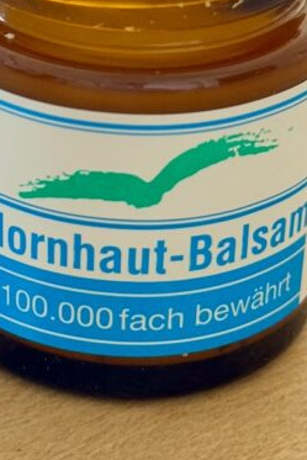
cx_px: -7
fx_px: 1751
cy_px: 127
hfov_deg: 9.9
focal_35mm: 137
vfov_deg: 14.9
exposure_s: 1/60
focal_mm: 6.76
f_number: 1.78
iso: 125
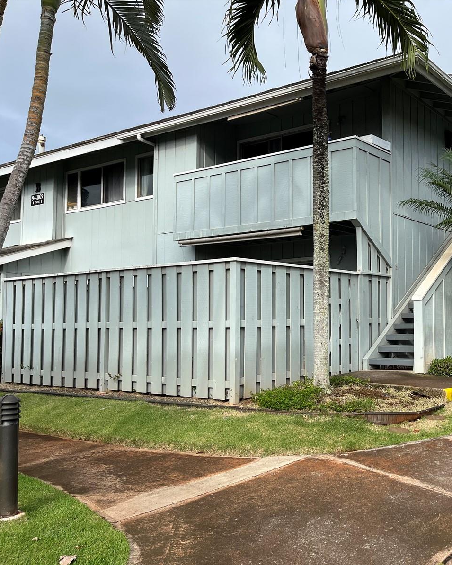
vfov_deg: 52.8
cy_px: 282
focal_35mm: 34
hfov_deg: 41.3
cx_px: 370
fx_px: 569
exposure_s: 1/2571
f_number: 1.6
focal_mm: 5.1
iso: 50
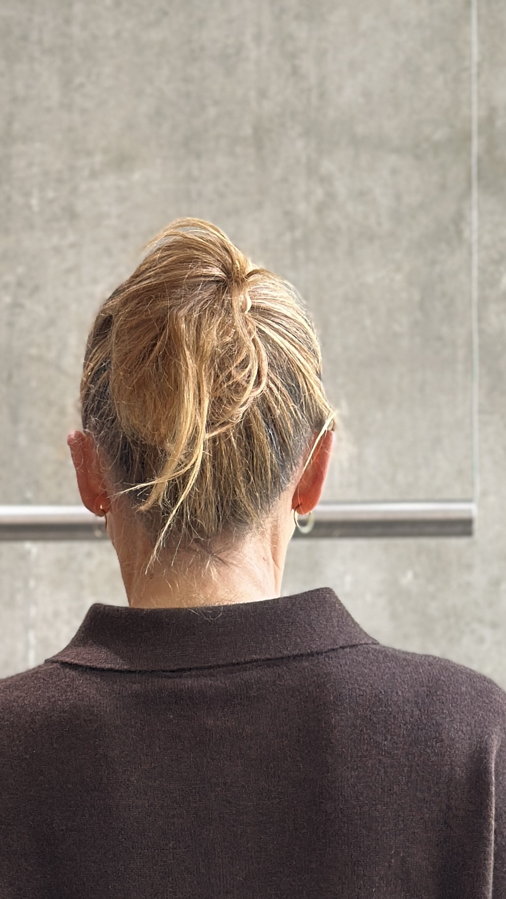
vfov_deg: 18.1
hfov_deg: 10.4
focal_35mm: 116
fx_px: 2768
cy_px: 868
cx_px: 144
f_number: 1.78
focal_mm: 6.86
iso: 125
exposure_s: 1/120
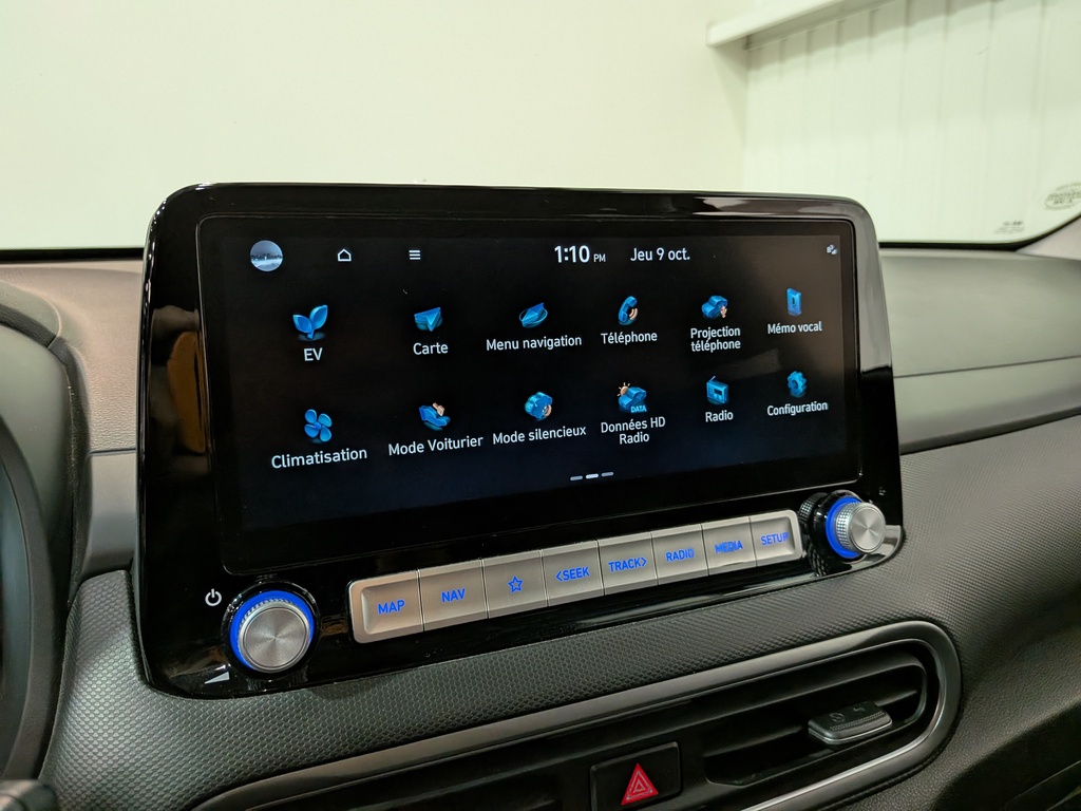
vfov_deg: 56.8
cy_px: 406
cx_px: 540
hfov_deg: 71.6
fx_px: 749
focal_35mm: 24
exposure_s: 1/100
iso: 358
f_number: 1.7
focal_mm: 4.53
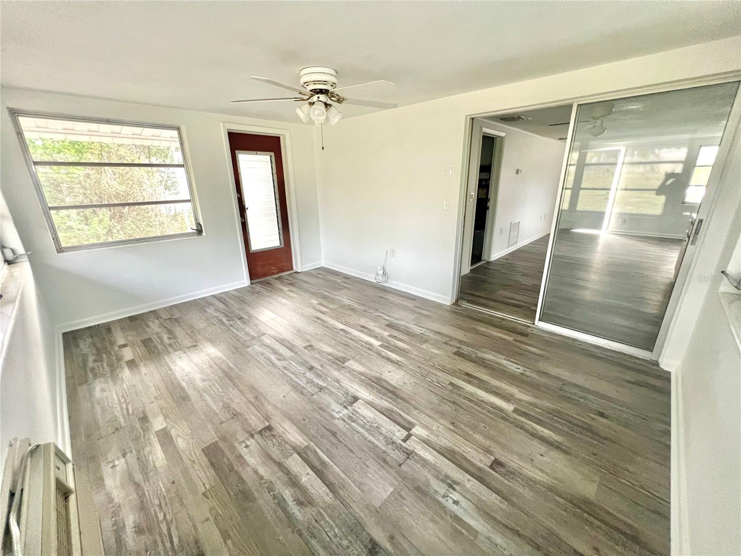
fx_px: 278
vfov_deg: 89.9
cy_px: 278
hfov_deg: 106.2
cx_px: 370
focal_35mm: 13
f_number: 1.8
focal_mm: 1.57
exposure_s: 1/60
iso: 500
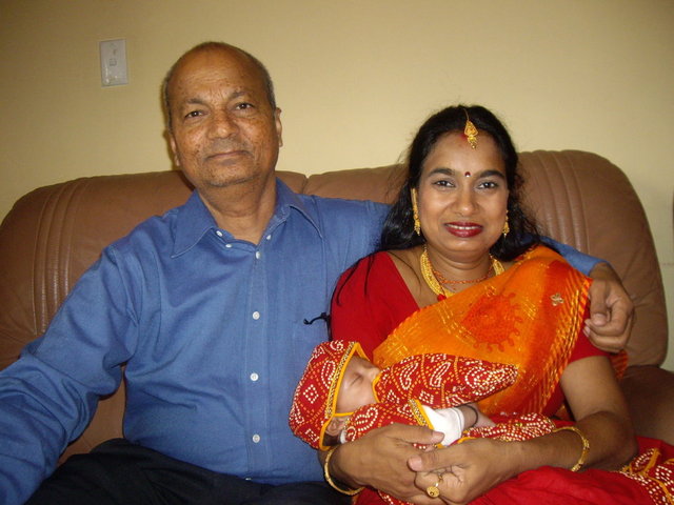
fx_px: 740
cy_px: 252
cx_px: 337
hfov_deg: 49.0
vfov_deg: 37.7
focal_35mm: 38
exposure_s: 1/40
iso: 200
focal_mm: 6.2
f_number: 2.7
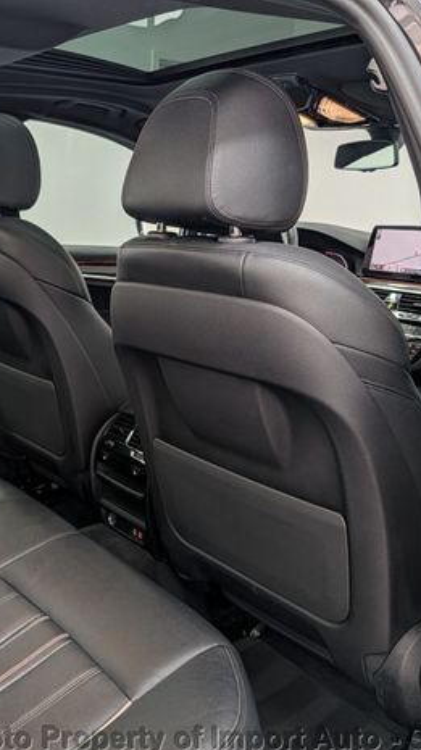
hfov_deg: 32.2
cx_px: 103
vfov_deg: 55.3
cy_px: 385
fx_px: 716
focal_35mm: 36
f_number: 1.68
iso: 28
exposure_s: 1/30
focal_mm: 6.9
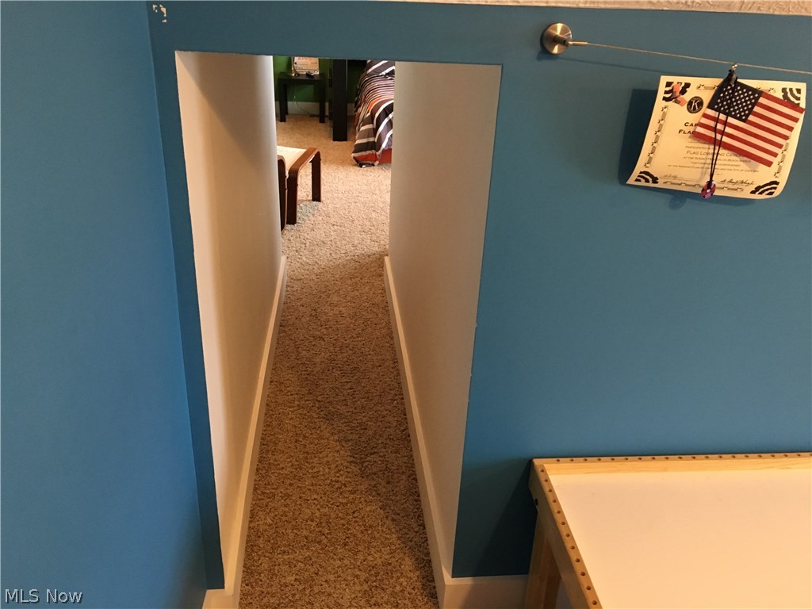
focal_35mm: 29
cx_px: 406
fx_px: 680
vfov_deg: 48.2
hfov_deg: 61.7
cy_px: 304
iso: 200
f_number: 2.2
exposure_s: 1/24
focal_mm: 4.15
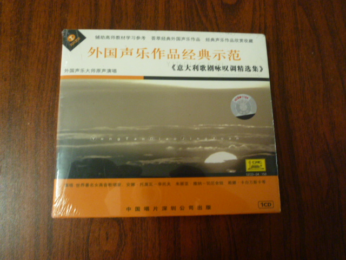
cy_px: 130
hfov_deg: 61.7
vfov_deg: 48.2
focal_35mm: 29
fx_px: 290
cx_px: 173
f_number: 3
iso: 400
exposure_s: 1/6
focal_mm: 5.2
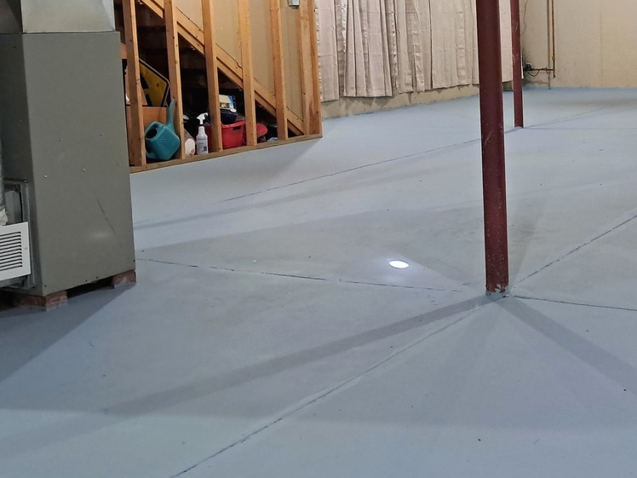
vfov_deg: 27.7
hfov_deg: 35.2
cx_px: 545
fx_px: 957
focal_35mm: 52
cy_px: 125
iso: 500
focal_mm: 4
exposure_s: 1/30
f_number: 1.8
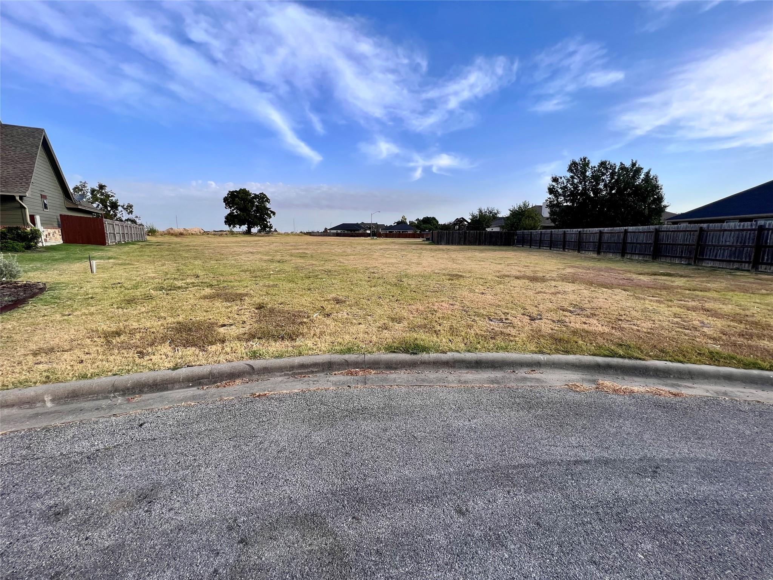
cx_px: 386
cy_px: 290
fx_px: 290
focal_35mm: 13
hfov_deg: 106.2
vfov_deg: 89.9
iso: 32
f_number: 1.8
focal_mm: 1.57
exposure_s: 1/732
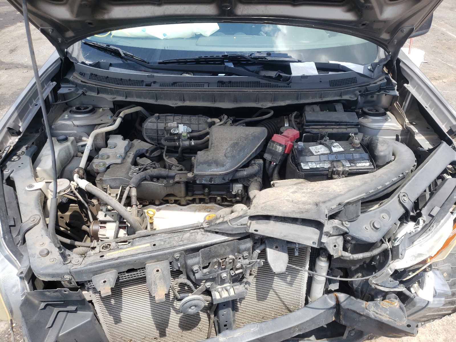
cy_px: 171
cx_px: 228
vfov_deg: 53.1
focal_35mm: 26
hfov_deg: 67.3
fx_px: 343
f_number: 1.5
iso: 50
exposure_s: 1/714
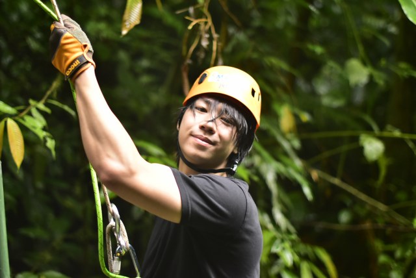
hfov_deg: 27.0
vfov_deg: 18.2
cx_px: 208
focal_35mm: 75
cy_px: 139
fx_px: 867
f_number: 1.4
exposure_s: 1/250
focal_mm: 50
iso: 900
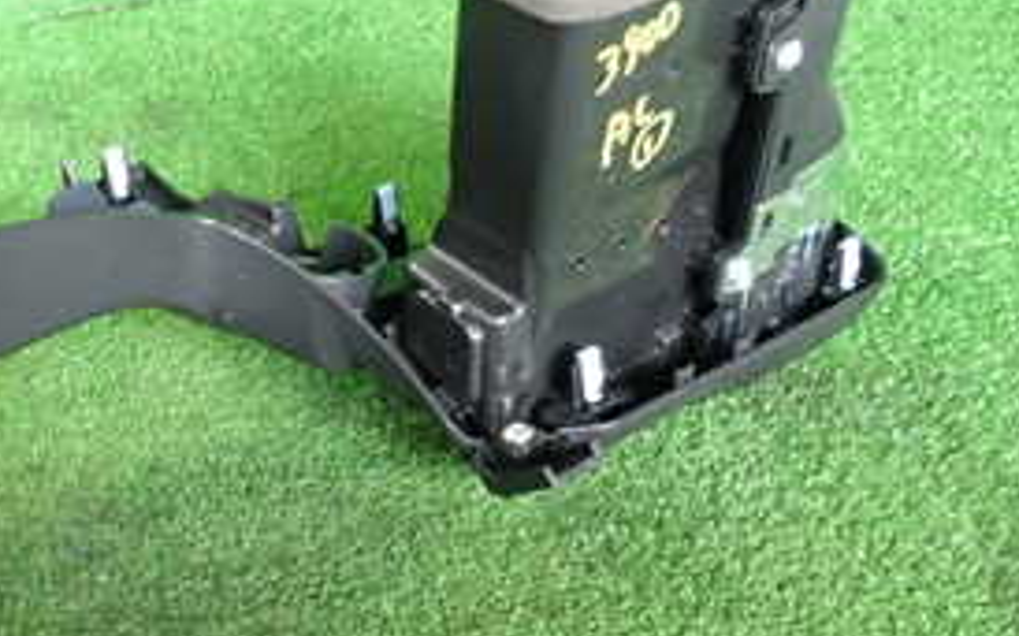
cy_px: 580
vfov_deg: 21.8
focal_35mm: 58
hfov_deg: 32.5
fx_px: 1610
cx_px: 15
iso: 400
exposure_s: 1/30
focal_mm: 4.5
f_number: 2
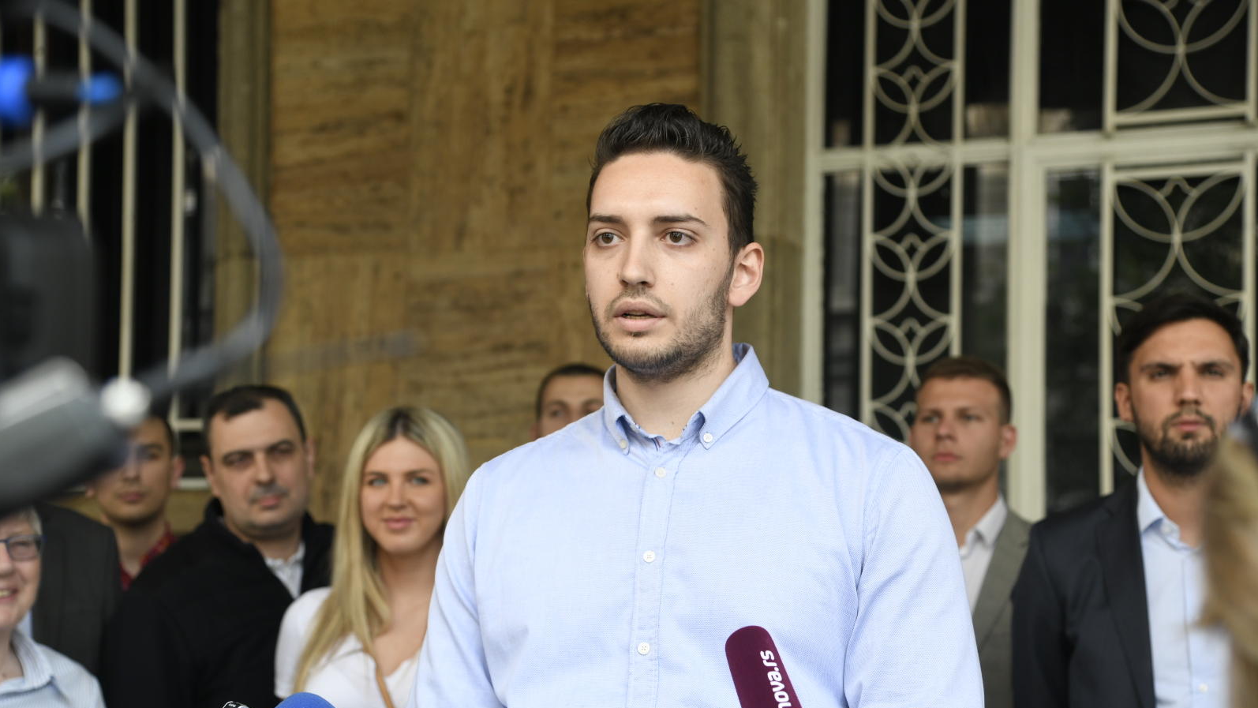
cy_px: 407
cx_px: 636
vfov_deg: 18.3
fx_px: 2202
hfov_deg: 31.9
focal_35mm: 66
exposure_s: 1/160
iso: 400
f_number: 4
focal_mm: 62
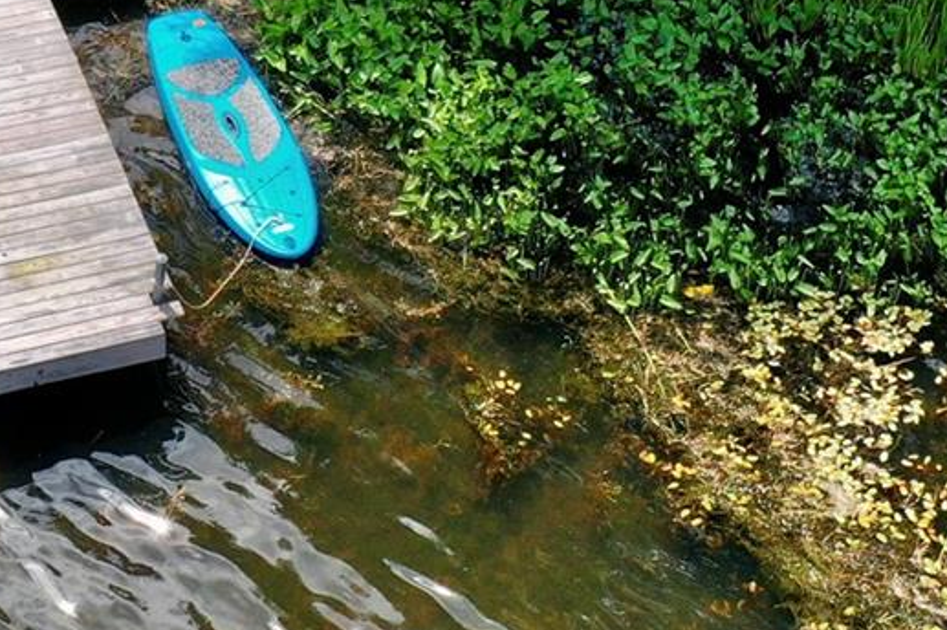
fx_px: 2918
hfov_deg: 18.4
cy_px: -450
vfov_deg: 11.5
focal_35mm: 111
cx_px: 273
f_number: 5.6
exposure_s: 1/320
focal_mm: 10.26
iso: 100
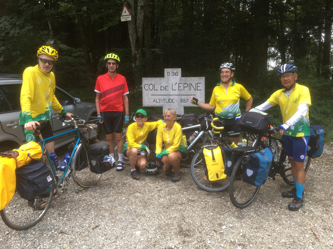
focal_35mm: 29
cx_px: 166
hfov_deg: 61.7
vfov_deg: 48.2
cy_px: 124
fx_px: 279
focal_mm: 4.15
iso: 25
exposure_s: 1/100
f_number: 2.2
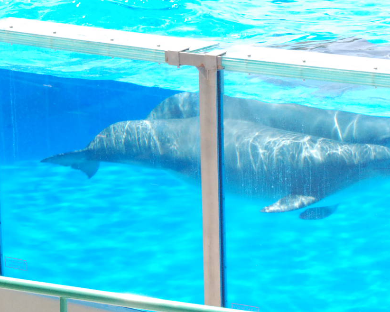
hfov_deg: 10.0
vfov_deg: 8.1
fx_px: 2217
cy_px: 144
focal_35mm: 192
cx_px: 332
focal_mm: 70
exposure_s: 1/160
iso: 1600
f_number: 22
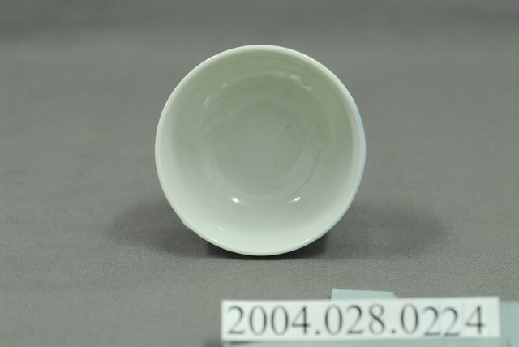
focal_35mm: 90
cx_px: 260
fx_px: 1299
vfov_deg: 15.2
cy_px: 174
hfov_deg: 22.6
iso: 1000
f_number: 8
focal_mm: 60
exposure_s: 1/10
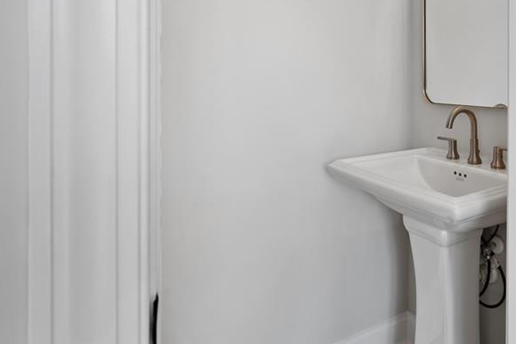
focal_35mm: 28
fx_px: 401
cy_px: 87
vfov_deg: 44.9
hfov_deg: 62.3
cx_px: 377
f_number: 8
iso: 200
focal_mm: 16
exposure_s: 1/6
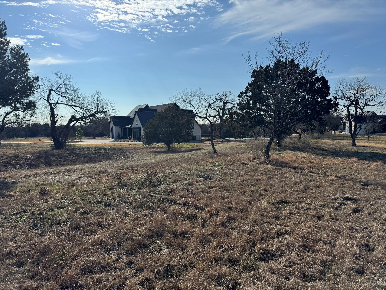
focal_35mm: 24
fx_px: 268
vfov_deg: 56.8
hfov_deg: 71.6
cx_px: 193
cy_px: 145
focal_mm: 6.76
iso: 100
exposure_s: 1/12346
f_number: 1.78
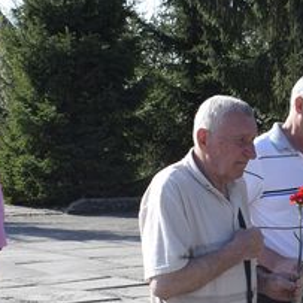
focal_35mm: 113
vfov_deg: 15.3
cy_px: 270
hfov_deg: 15.1
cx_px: 324
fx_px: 1119
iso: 200
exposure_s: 1/250
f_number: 8
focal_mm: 24
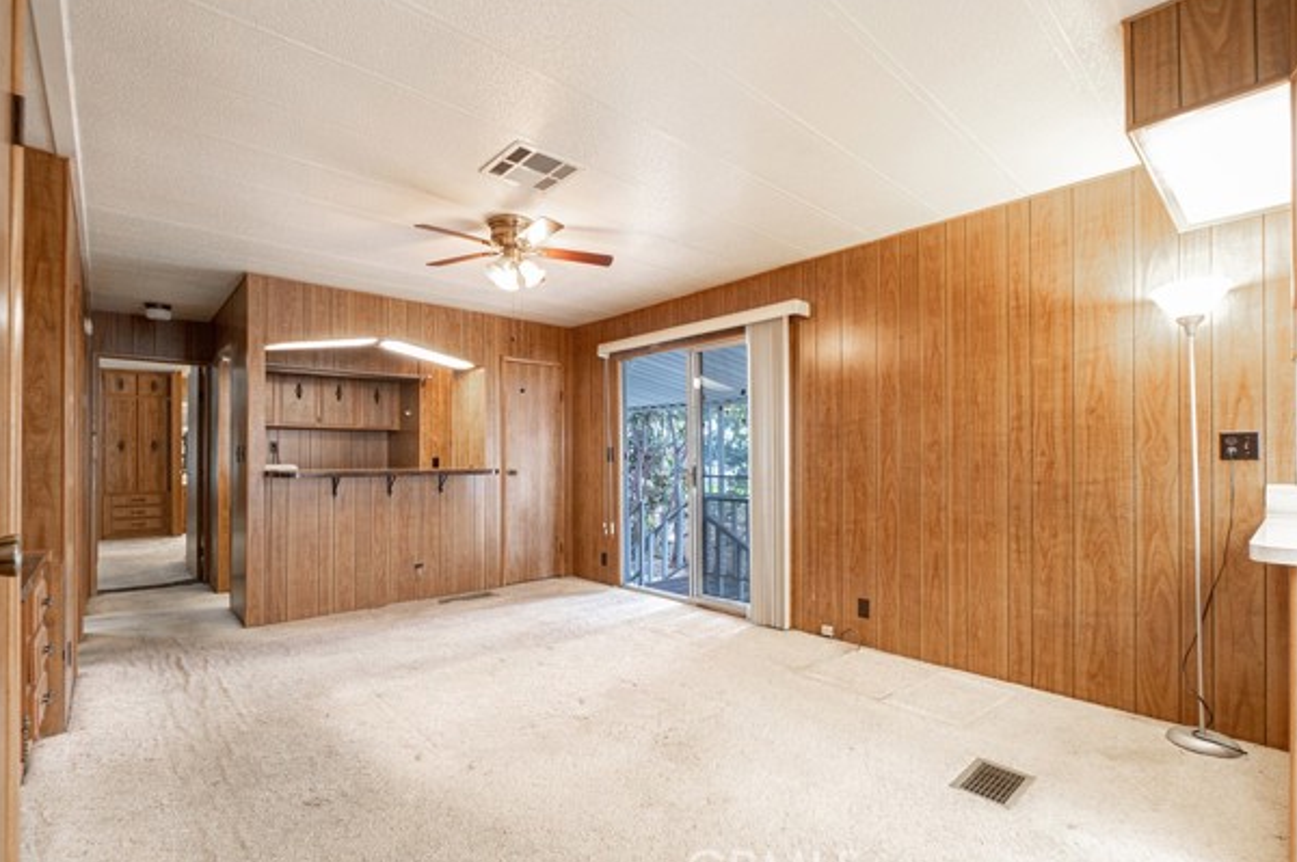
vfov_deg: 73.6
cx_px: 668
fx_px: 576
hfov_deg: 96.8
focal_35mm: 16
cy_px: 441
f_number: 7.1
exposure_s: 1/4
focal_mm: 10
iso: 640
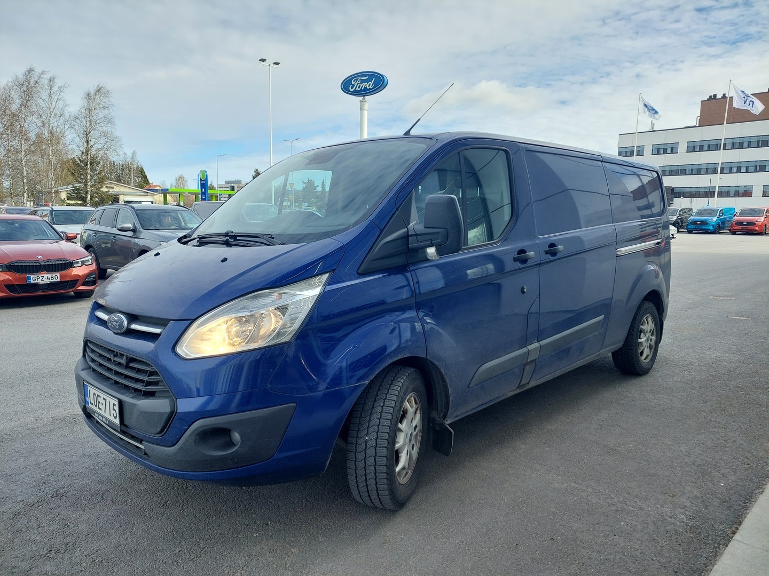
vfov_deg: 54.9
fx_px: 555
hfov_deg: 69.4
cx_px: 384
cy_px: 288
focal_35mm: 25
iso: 40
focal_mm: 5.23
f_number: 1.8
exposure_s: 1/593
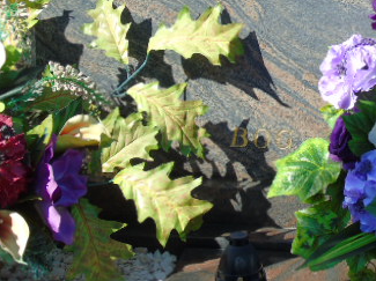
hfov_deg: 14.0
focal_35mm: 140
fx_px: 1519
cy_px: 5
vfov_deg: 10.5
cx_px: 351
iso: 80
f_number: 4.7
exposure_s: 1/320
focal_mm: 13
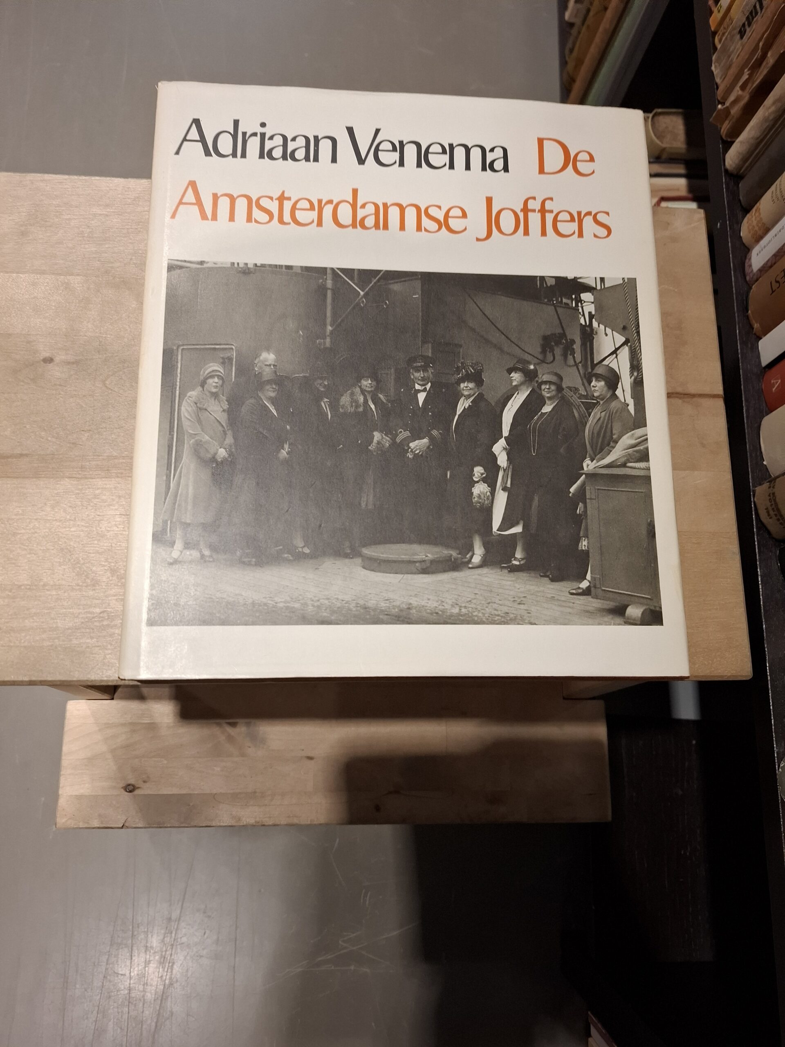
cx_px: 392
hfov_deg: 58.9
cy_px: 524
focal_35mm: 23
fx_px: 695
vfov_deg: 73.9
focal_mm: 5.54
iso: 320
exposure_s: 1/100
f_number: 1.8
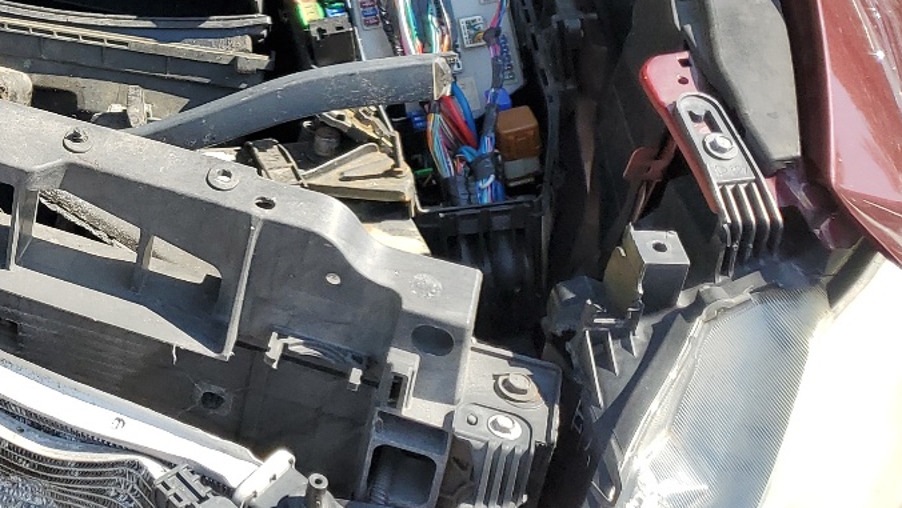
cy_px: -5
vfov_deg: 17.6
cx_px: -140
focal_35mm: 67
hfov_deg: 28.0
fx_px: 1603
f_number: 1.5
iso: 50
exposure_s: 1/909
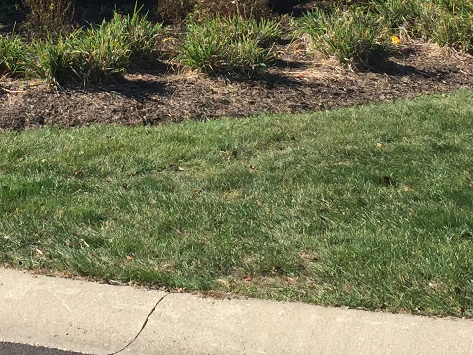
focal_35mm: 102
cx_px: 93
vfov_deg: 14.1
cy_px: -48
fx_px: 1394
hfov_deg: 19.1
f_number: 2.2
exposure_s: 1/1364
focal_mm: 4.15
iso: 32
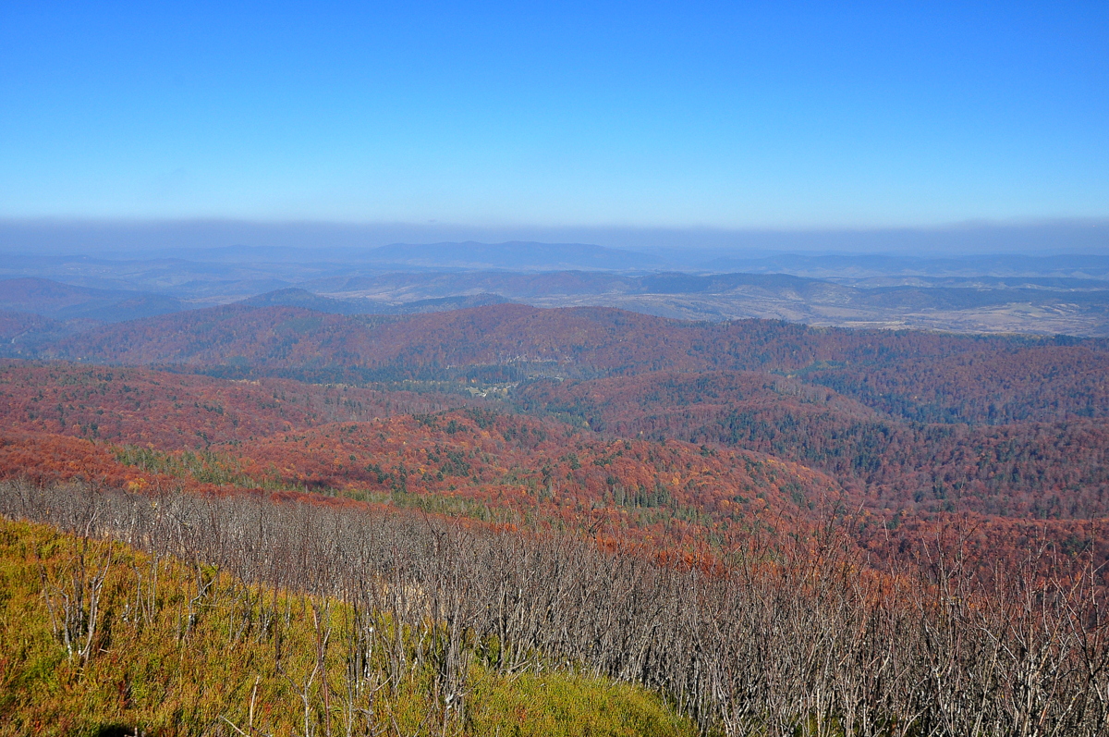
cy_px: 368
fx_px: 1015
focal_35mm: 33
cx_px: 554
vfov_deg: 39.9
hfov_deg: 57.3
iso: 400
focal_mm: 22
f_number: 11
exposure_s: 1/500
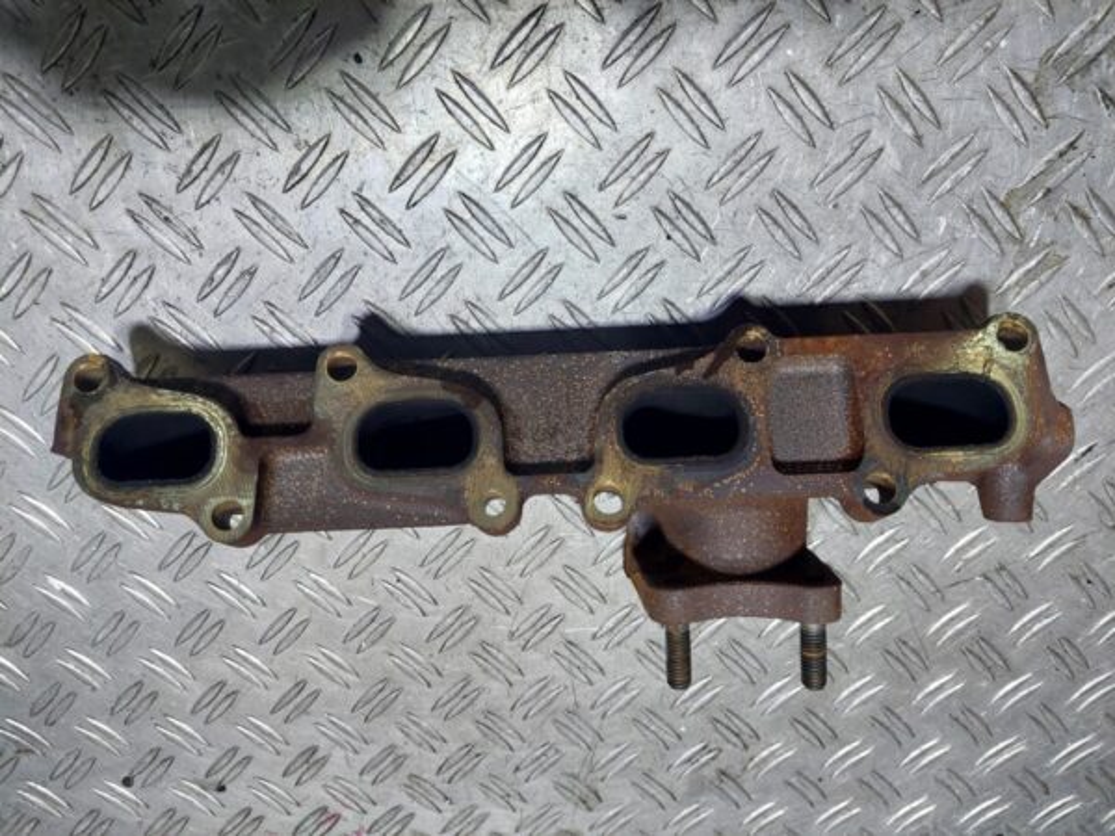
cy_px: 418
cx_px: 558
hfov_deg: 69.4
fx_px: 805
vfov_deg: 54.9
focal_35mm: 25
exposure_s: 1/50
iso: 80
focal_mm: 5.23
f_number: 1.8
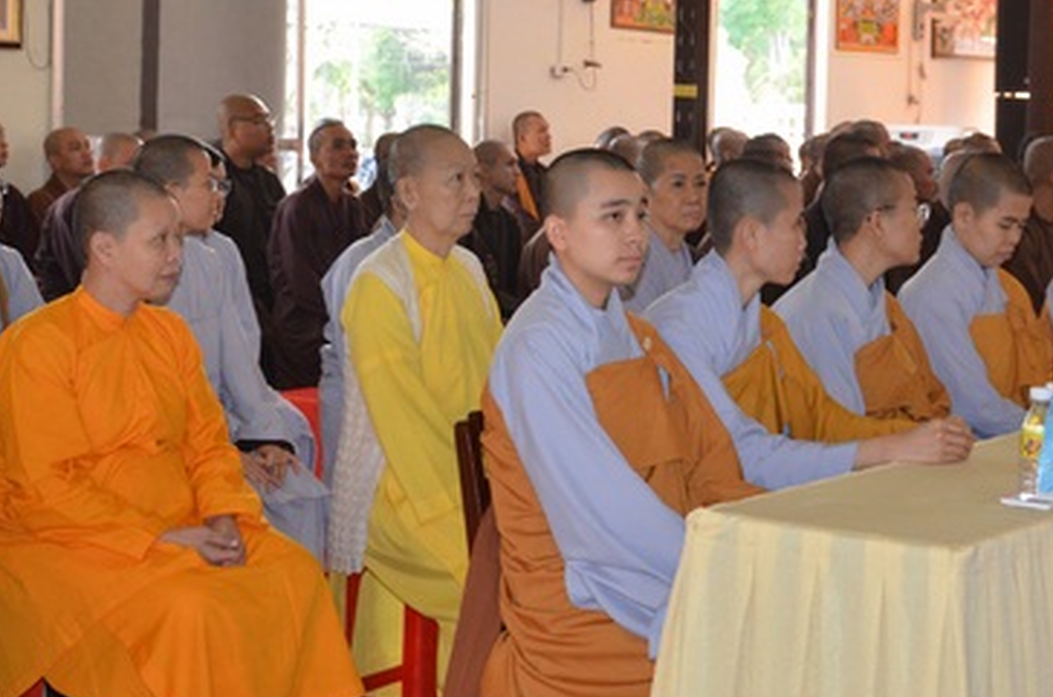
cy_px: 155
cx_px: 602
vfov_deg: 18.0
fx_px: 2189
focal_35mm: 75
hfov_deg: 27.0
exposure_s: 1/160
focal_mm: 28
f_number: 5
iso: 1000
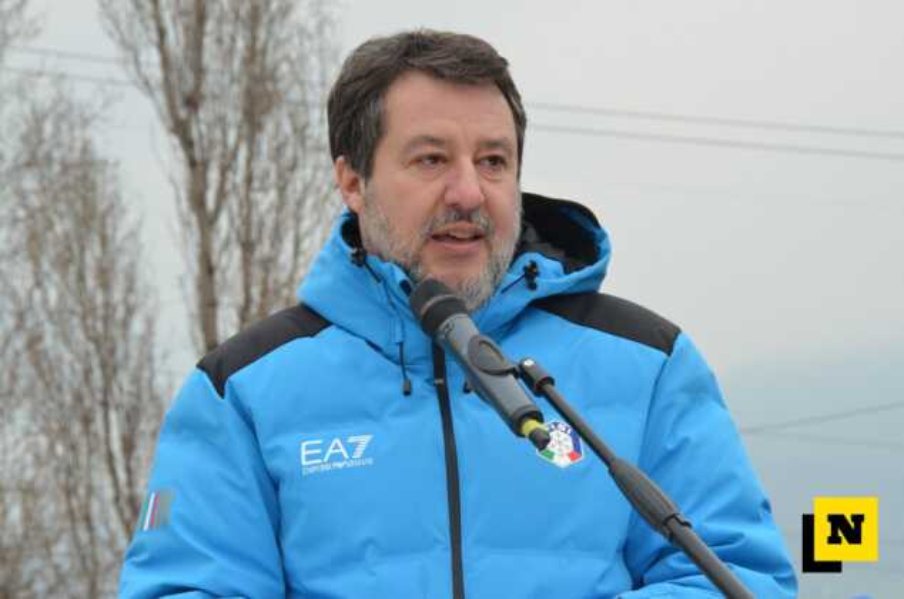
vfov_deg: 7.0
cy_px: 300
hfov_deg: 10.6
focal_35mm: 195
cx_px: 452
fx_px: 4887
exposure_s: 1/160
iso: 1250
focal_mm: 130
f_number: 16
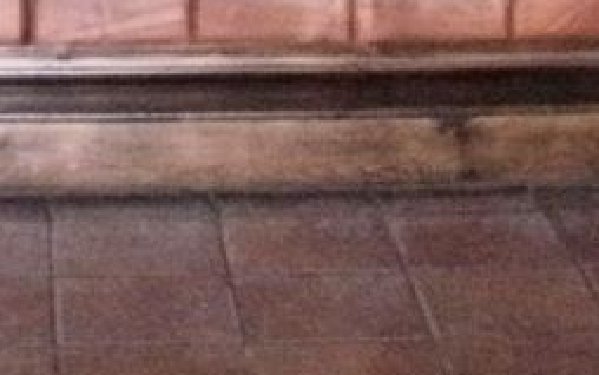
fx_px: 2515
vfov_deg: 8.3
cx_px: 170
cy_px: -269
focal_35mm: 154
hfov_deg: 13.5
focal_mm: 6.3
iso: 800
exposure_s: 1/30
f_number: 3.5
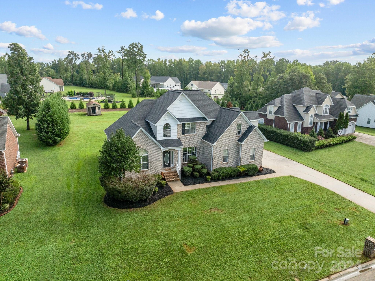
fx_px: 260
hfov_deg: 71.6
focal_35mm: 24
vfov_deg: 56.8
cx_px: 188
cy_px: 140
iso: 160
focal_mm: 12.29
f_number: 2.8
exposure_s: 1/640
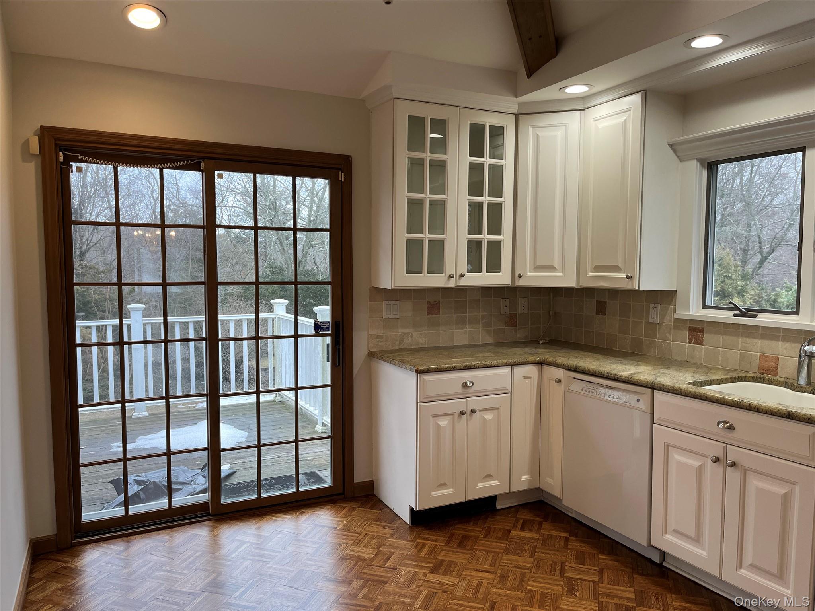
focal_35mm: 26
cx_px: 408
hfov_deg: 67.3
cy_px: 306
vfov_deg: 53.1
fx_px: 612
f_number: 1.6
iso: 80
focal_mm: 5.1
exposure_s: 1/120
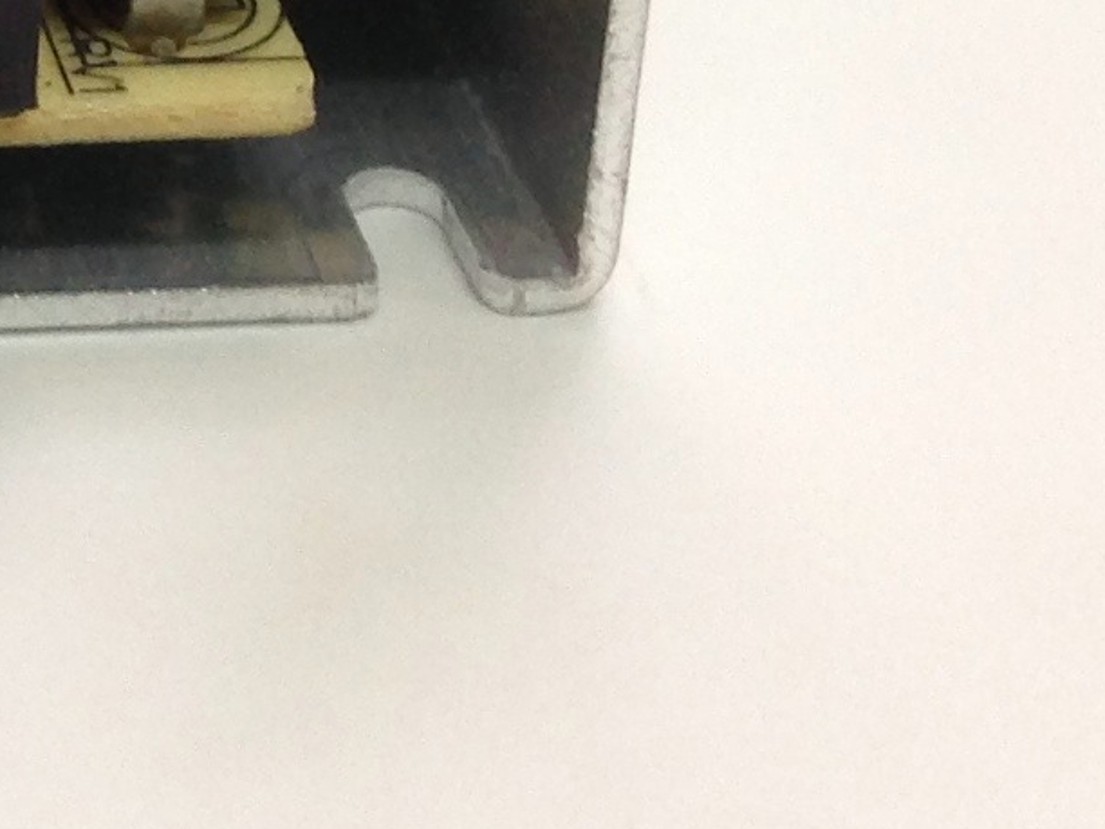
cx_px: -878
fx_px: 5618
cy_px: -780
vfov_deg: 8.1
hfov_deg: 10.6
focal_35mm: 176
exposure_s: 1/20
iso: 64
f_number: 2.4
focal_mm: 4.12
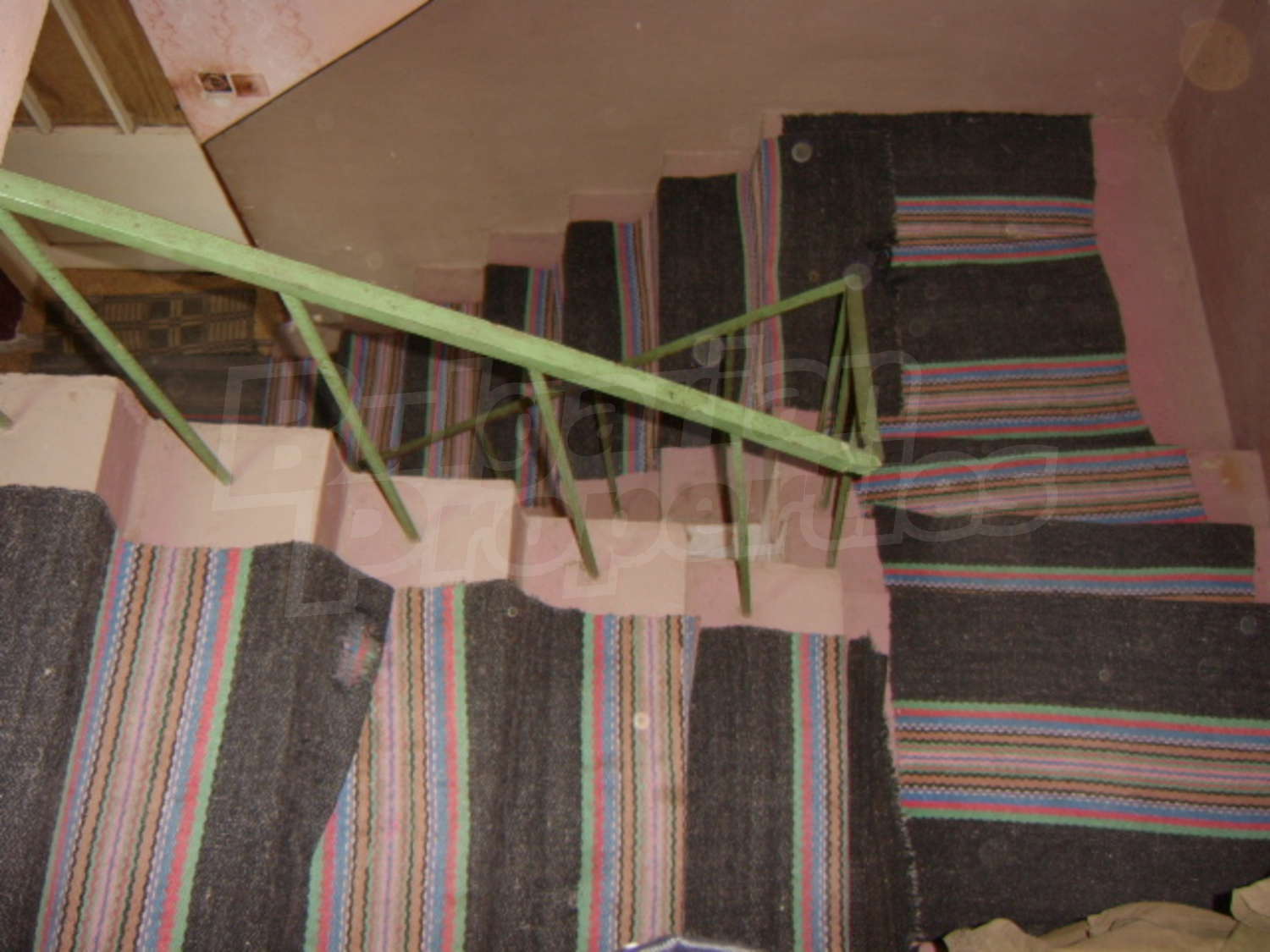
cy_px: 476
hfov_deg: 58.4
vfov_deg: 45.4
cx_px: 635
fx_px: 1137
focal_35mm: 31
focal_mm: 8.13
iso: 141
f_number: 2.7
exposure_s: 1/30
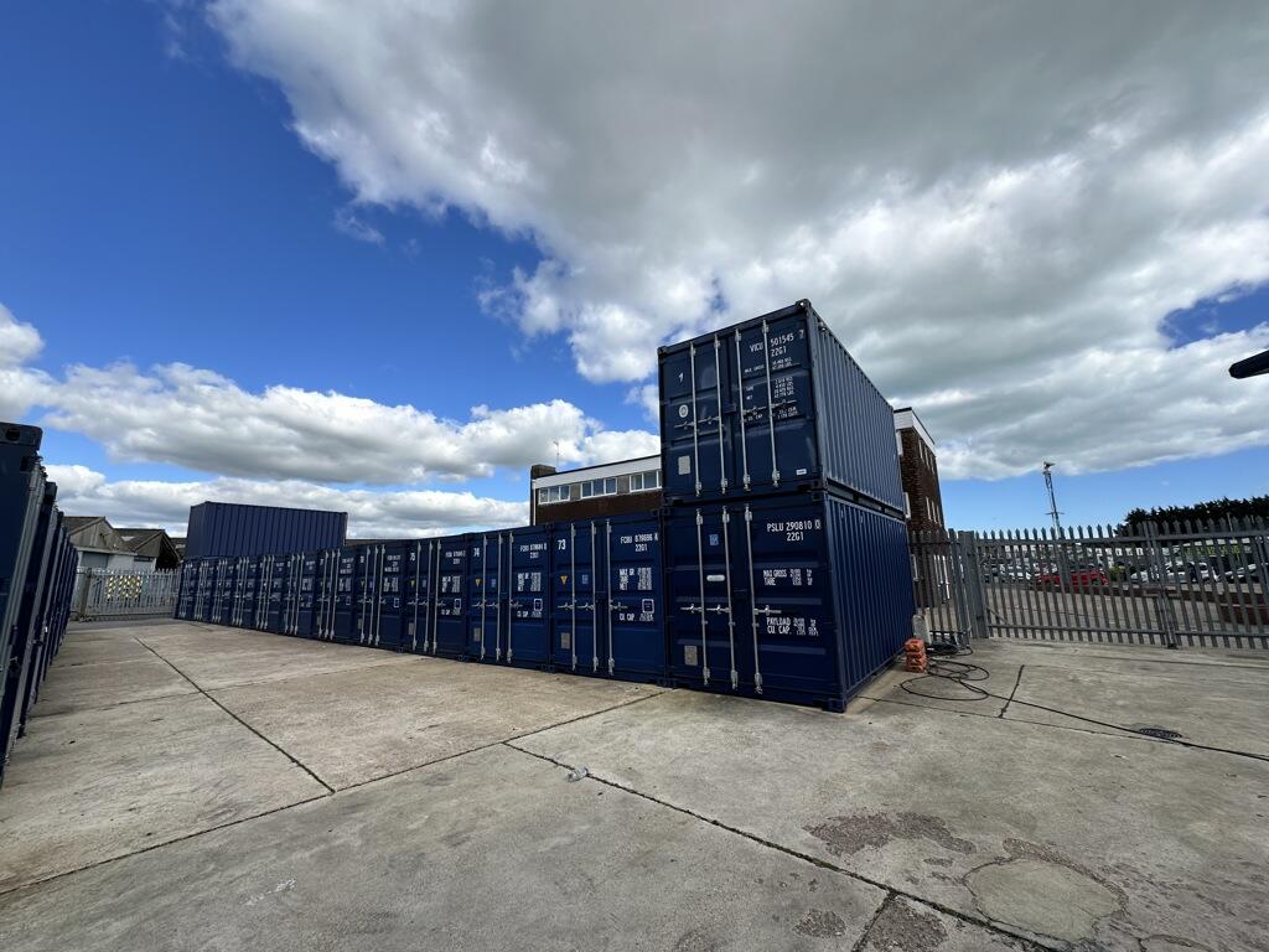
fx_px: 513
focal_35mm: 14
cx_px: 634
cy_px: 476
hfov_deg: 102.1
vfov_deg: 85.7
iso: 50
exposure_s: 1/1742
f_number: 2.2
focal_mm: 2.22
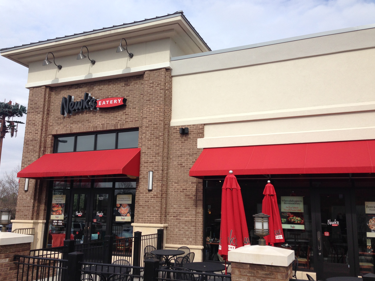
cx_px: 186
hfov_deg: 54.0
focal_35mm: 34
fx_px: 368
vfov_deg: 41.8
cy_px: 142
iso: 50
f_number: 2.4
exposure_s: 1/1153
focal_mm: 4.12
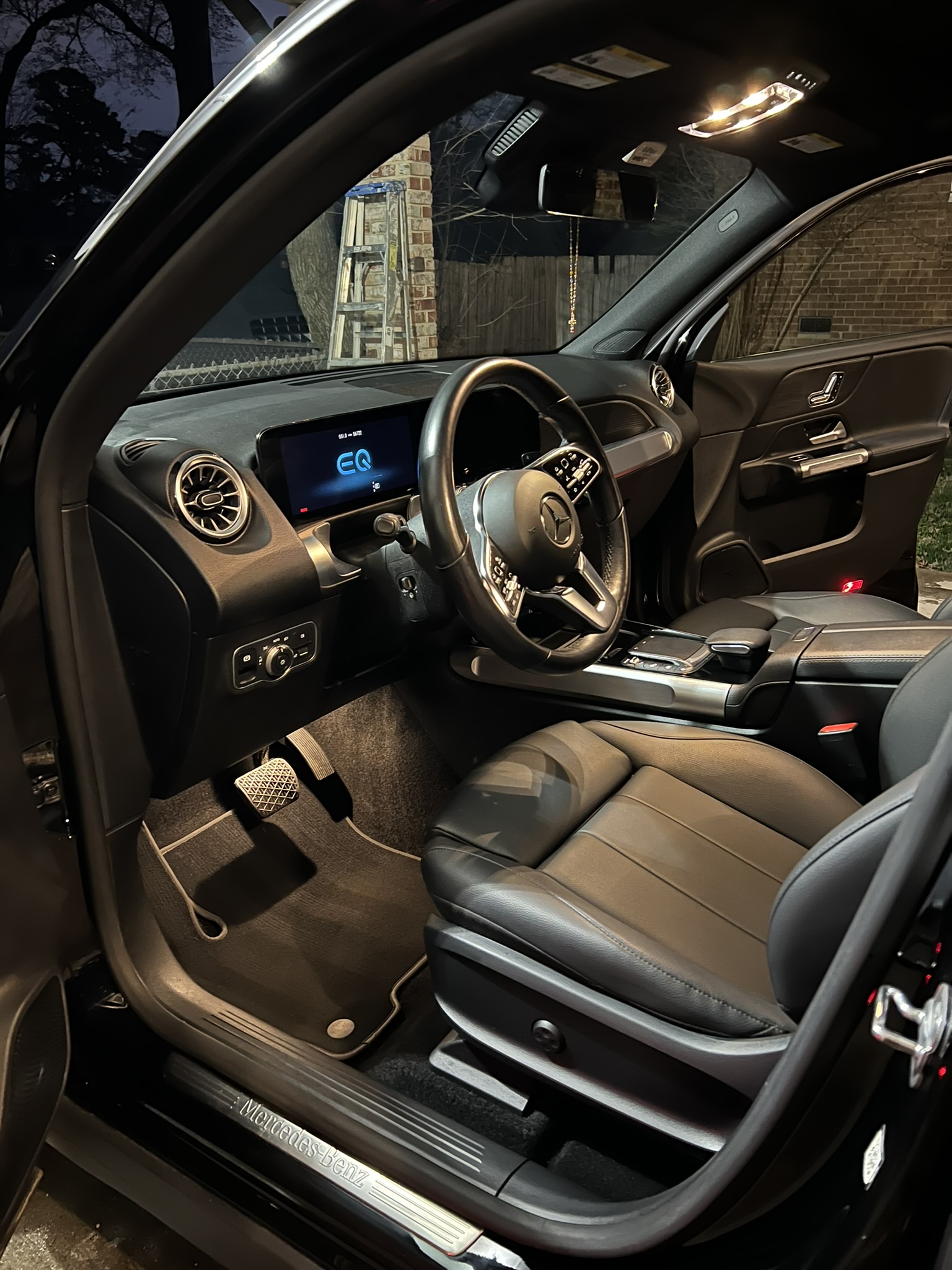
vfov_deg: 67.3
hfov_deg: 53.1
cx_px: 476
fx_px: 953
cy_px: 635
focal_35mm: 26
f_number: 1.5
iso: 1250
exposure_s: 1/15
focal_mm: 5.7
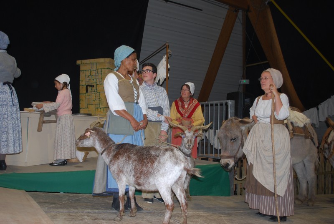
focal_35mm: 33
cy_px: 112
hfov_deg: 57.1
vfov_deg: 40.1
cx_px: 167
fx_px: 307
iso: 200
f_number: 4
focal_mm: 22
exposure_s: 1/60
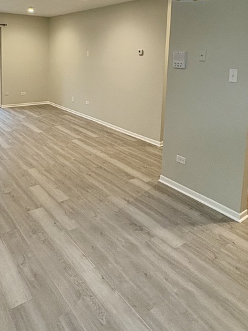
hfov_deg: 46.6
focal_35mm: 30
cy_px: 89
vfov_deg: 57.4
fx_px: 287
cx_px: 100
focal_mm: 2.22
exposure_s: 1/60
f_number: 2.2
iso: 250
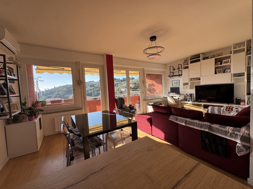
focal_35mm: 14
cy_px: 94
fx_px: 102
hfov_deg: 102.1
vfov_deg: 85.7
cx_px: 126
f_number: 2.2
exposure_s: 1/249
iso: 40
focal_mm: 2.22
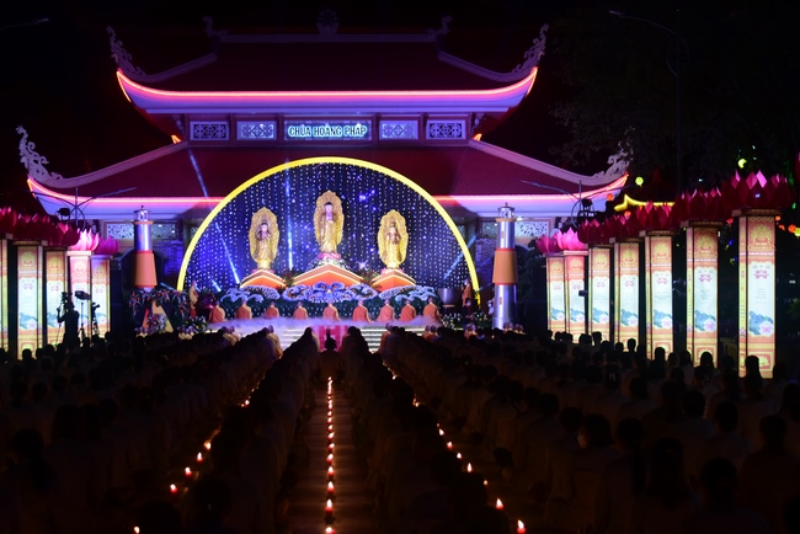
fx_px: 1556
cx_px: 400
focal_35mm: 70
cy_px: 267
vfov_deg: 19.5
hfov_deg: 28.8
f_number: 4.5
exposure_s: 1/50
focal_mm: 70
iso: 2000
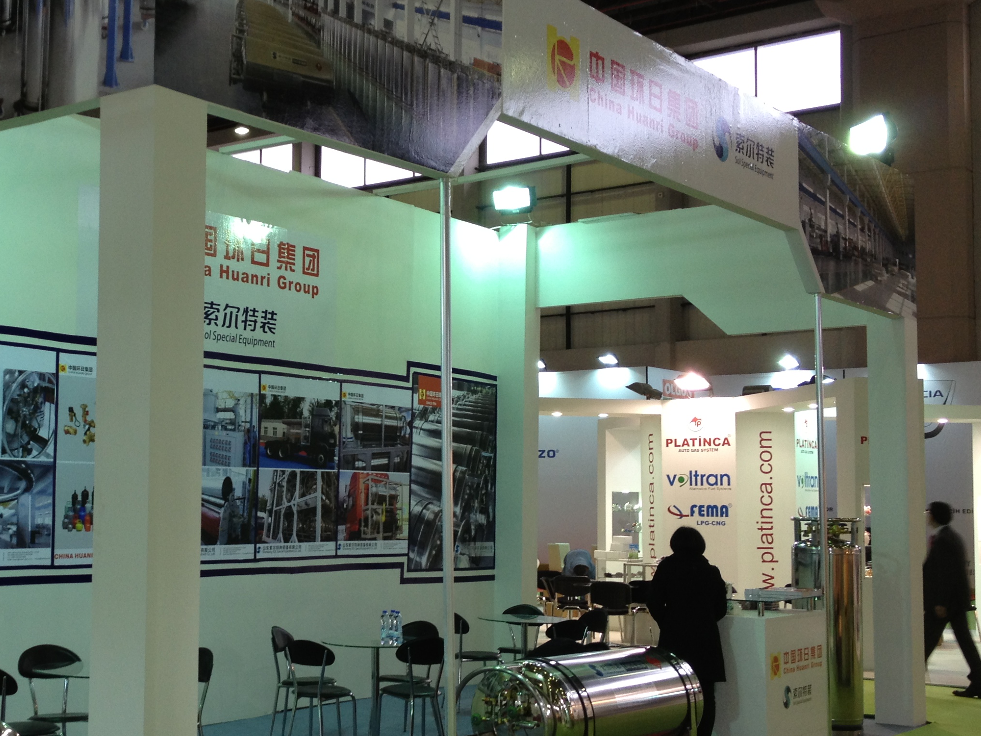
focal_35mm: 56
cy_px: 396
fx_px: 1587
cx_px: 232
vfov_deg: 26.1
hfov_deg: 33.6
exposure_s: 1/30
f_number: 2.4
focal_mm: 4.28
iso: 50
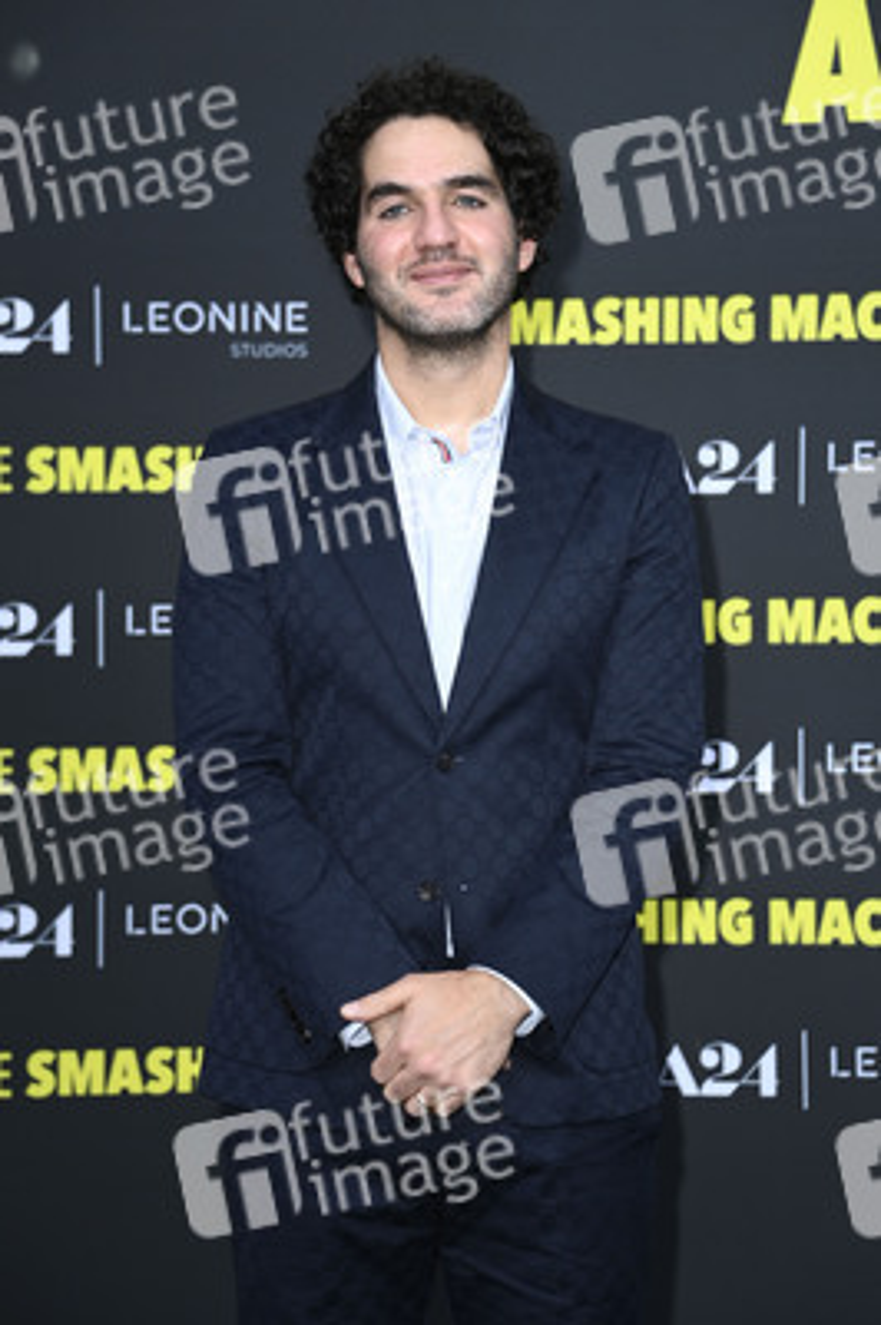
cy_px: 662
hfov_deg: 13.7
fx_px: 3677
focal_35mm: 100
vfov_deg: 20.4
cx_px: 440
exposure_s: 1/250
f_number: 5.6
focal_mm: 100
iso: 800
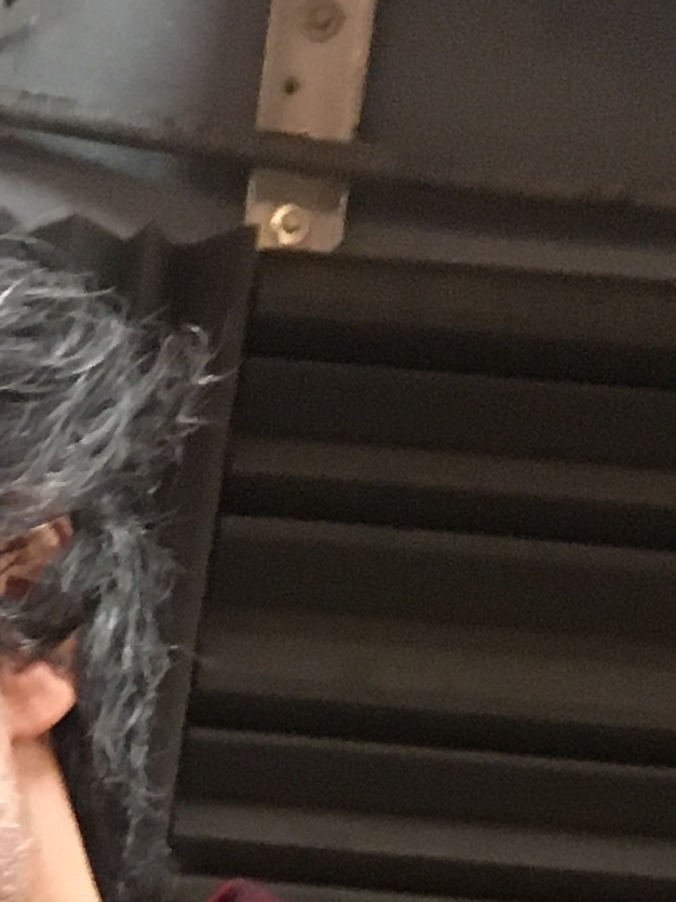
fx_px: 3646
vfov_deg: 12.1
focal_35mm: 140
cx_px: -654
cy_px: 1957
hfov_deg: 9.9
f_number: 2.2
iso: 400
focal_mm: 4.15
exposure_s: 1/17
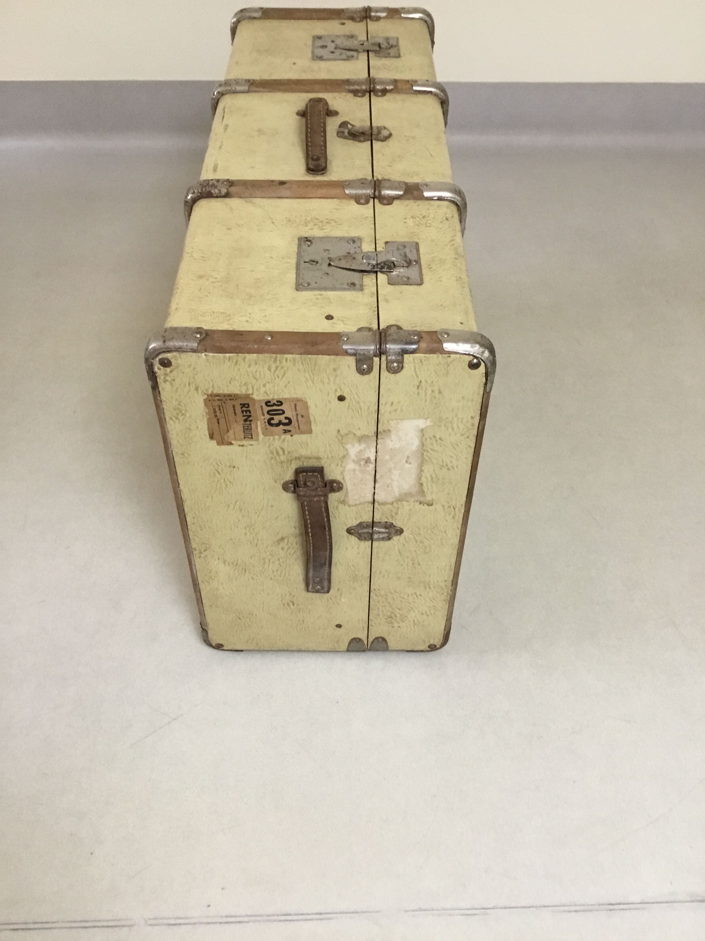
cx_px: 352
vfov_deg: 58.4
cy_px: 470
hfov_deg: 45.4
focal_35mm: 31
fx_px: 842
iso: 160
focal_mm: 3.3
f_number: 2.4
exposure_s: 1/33
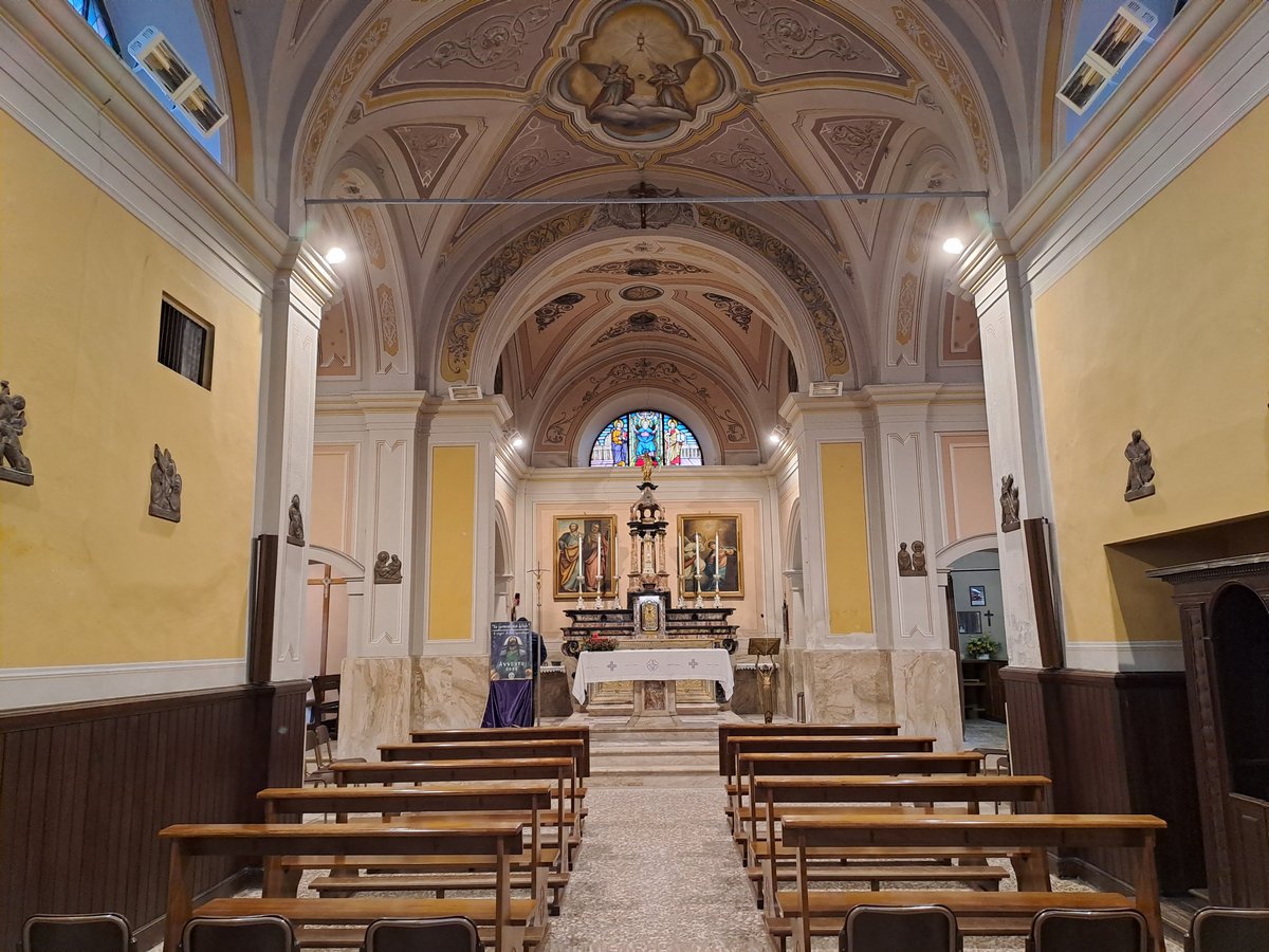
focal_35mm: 25
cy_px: 476
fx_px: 916
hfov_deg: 69.4
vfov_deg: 54.9
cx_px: 634
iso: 250
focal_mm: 4.65
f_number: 1.8
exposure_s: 1/33
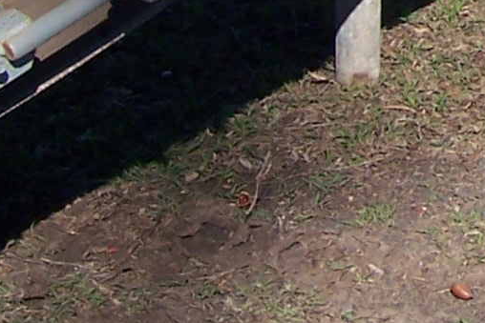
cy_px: -581
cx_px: 799
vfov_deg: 5.9
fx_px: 2965
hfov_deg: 9.0
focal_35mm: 220
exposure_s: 1/350
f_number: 5.6
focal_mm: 7
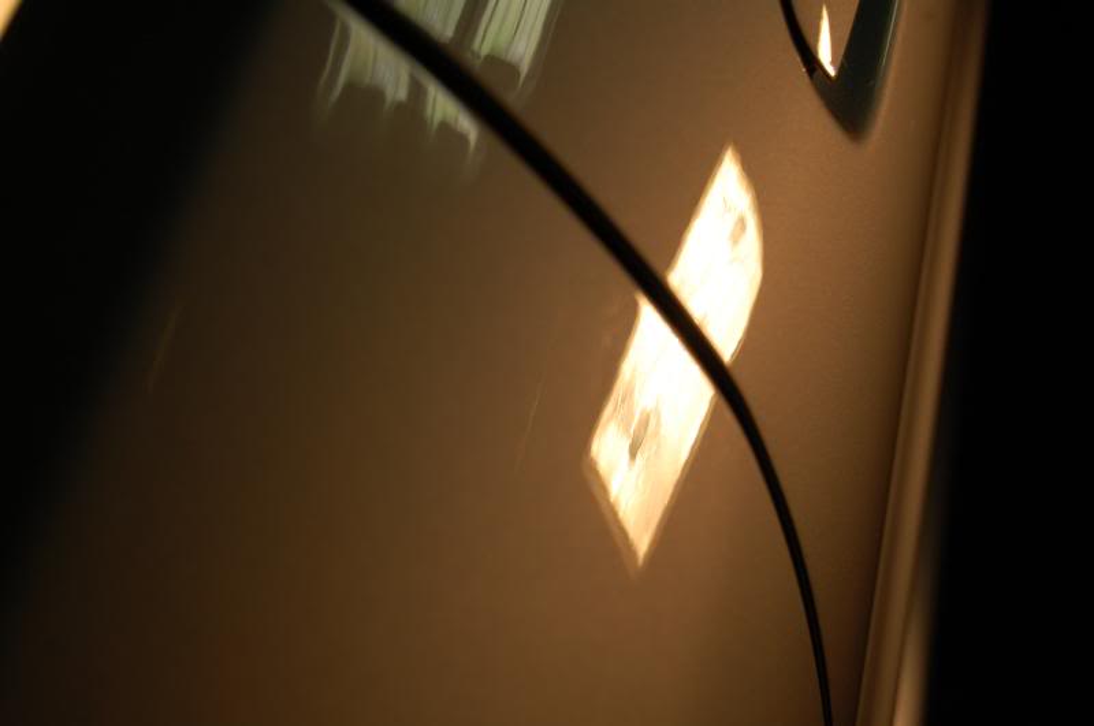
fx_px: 2504
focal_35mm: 82
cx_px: 547
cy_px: 363
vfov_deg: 16.5
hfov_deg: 24.7
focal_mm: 55
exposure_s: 1/250
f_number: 8
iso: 200
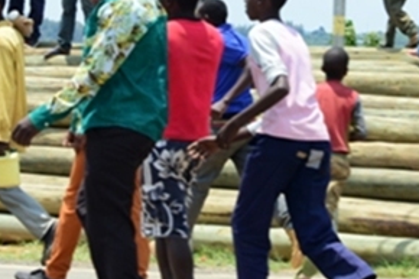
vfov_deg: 6.9
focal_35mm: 199
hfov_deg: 10.3
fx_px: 2315
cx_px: 179
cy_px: 7
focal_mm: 72
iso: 200
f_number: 8
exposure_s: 1/320
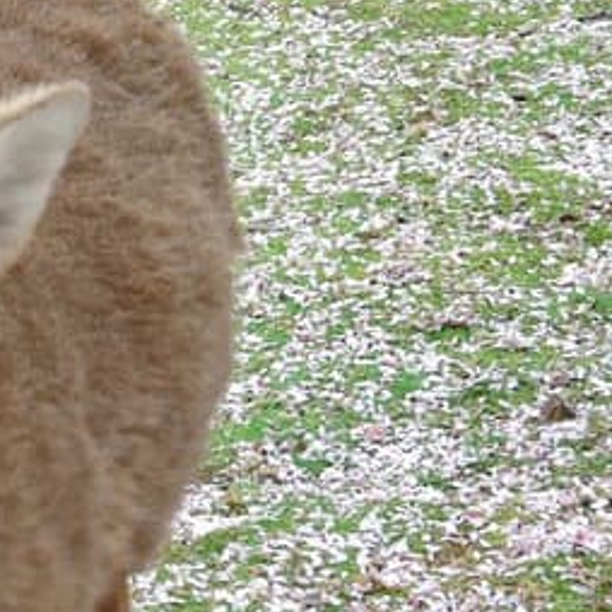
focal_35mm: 164
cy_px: -71
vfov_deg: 10.5
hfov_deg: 9.3
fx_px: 3280
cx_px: -947
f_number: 7.1
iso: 1000
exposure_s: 1/160
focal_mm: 34
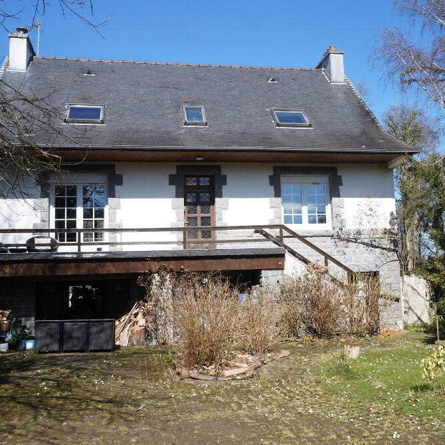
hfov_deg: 42.7
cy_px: 223
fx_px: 567
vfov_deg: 42.8
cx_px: 256
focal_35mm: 39
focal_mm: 20
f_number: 11
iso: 200
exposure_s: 1/200
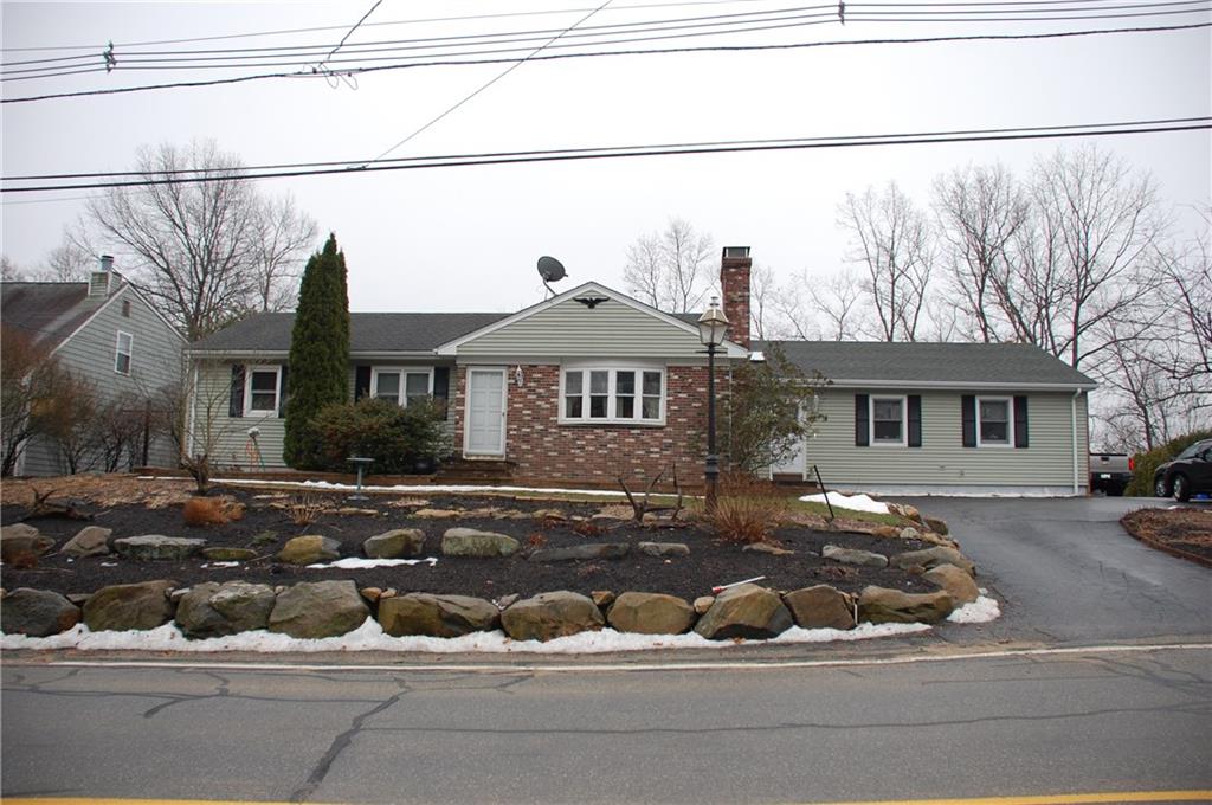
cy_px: 402
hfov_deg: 67.4
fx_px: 908
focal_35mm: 27
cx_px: 606
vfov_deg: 47.8
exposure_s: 1/400
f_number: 3.5
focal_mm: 18
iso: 400
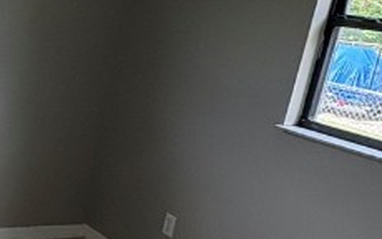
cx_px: -95
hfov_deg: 26.9
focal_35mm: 66
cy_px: 168
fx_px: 687
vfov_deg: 19.6
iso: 100
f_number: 2.2
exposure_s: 1/120
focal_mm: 2.22
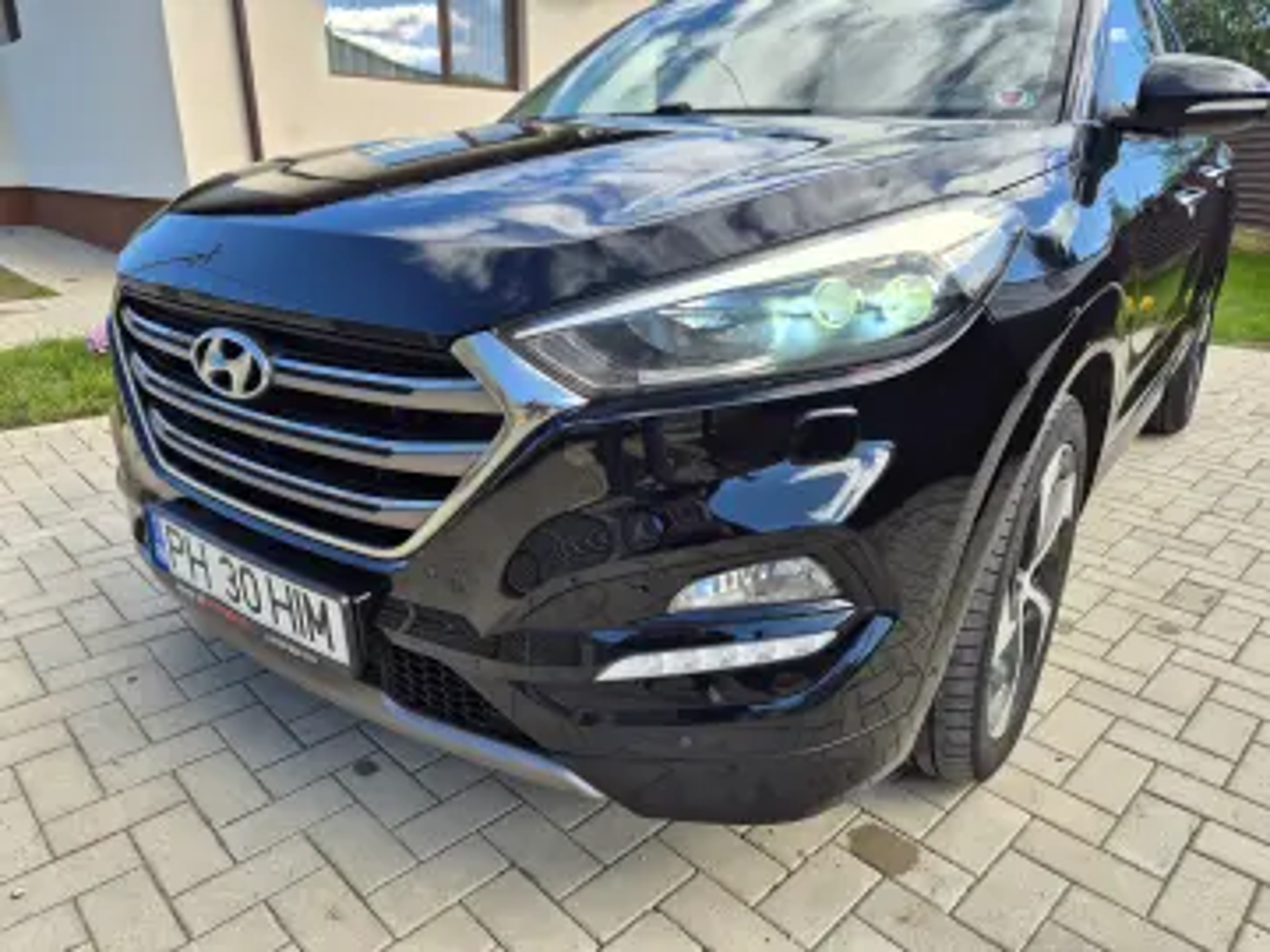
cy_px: 476
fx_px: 844
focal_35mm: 23
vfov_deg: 58.9
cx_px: 635
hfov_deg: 73.9
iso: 25
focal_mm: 5.4
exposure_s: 1/516
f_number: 1.8
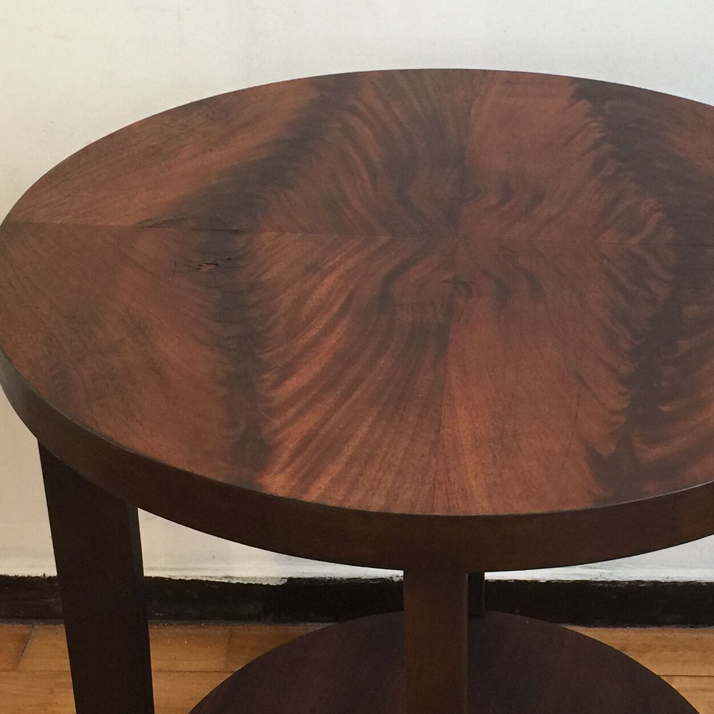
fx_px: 1564
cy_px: 398
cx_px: 470
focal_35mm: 67
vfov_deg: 25.7
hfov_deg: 25.6
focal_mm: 4.15
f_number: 2.2
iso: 64
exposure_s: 1/33
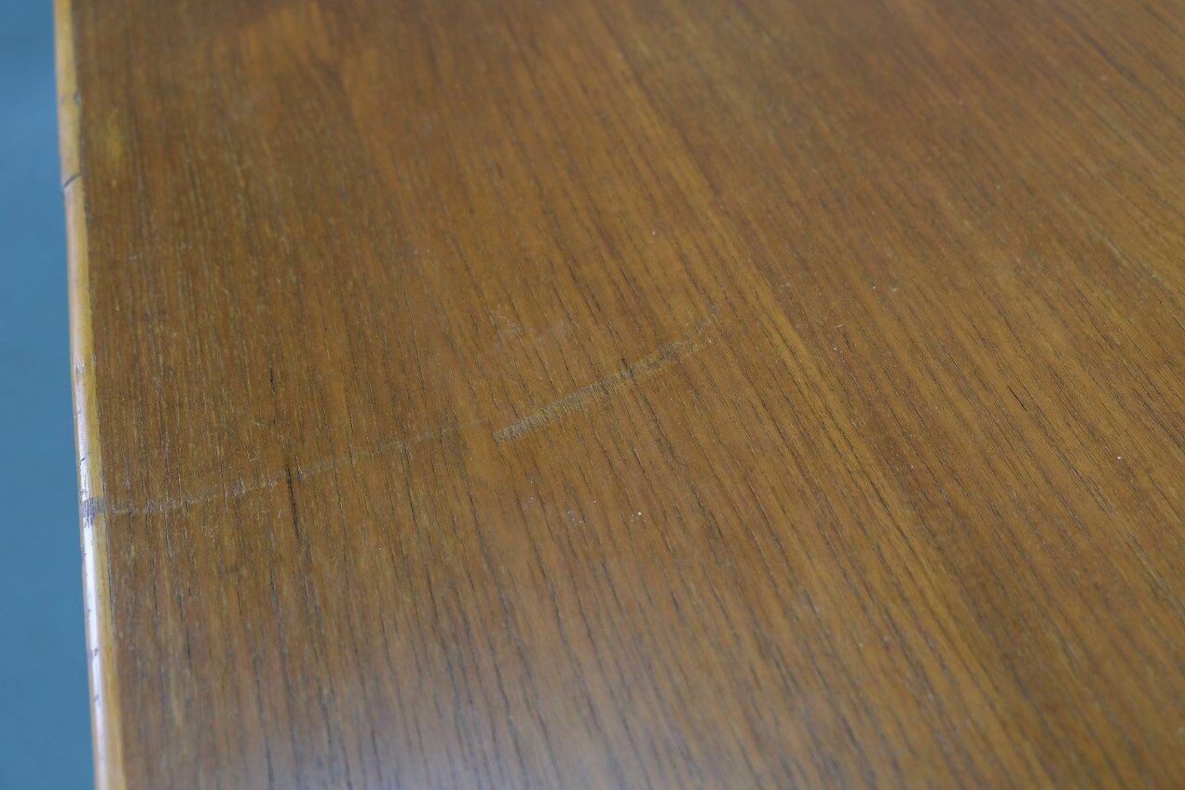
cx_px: 592
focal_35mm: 33
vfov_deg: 40.0
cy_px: 395
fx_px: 1086
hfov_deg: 57.2
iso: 500
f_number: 3.2
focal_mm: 22.3
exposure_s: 1/30
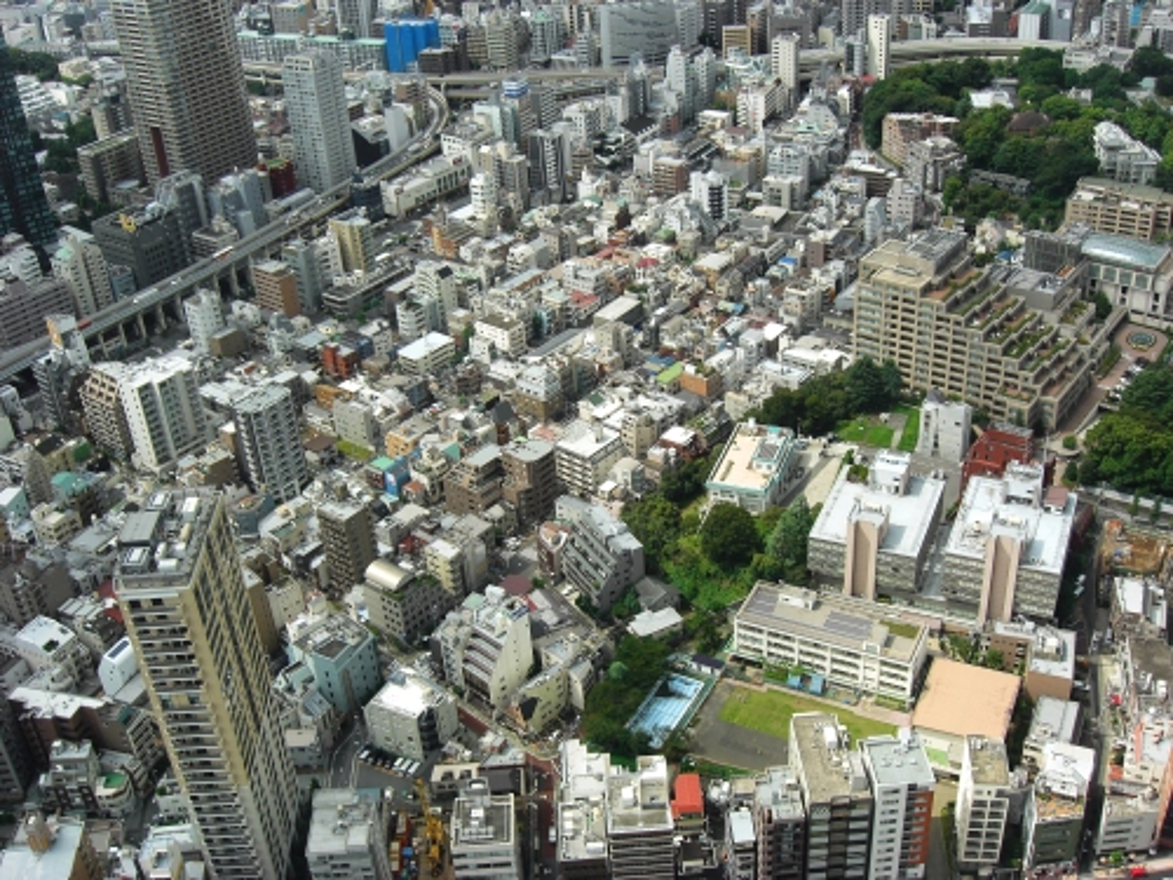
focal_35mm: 38
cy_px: 440
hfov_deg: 49.0
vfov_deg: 37.7
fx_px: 1288
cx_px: 586
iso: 80
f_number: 4
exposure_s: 1/640
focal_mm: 7.9
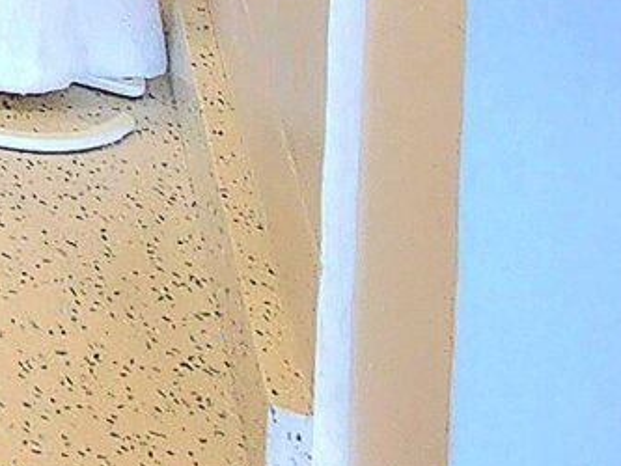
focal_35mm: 100
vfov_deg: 9.7
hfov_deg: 13.3
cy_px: -1090
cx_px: -944
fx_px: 1795
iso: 125
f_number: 2.2
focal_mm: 2.2
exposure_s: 1/60.2
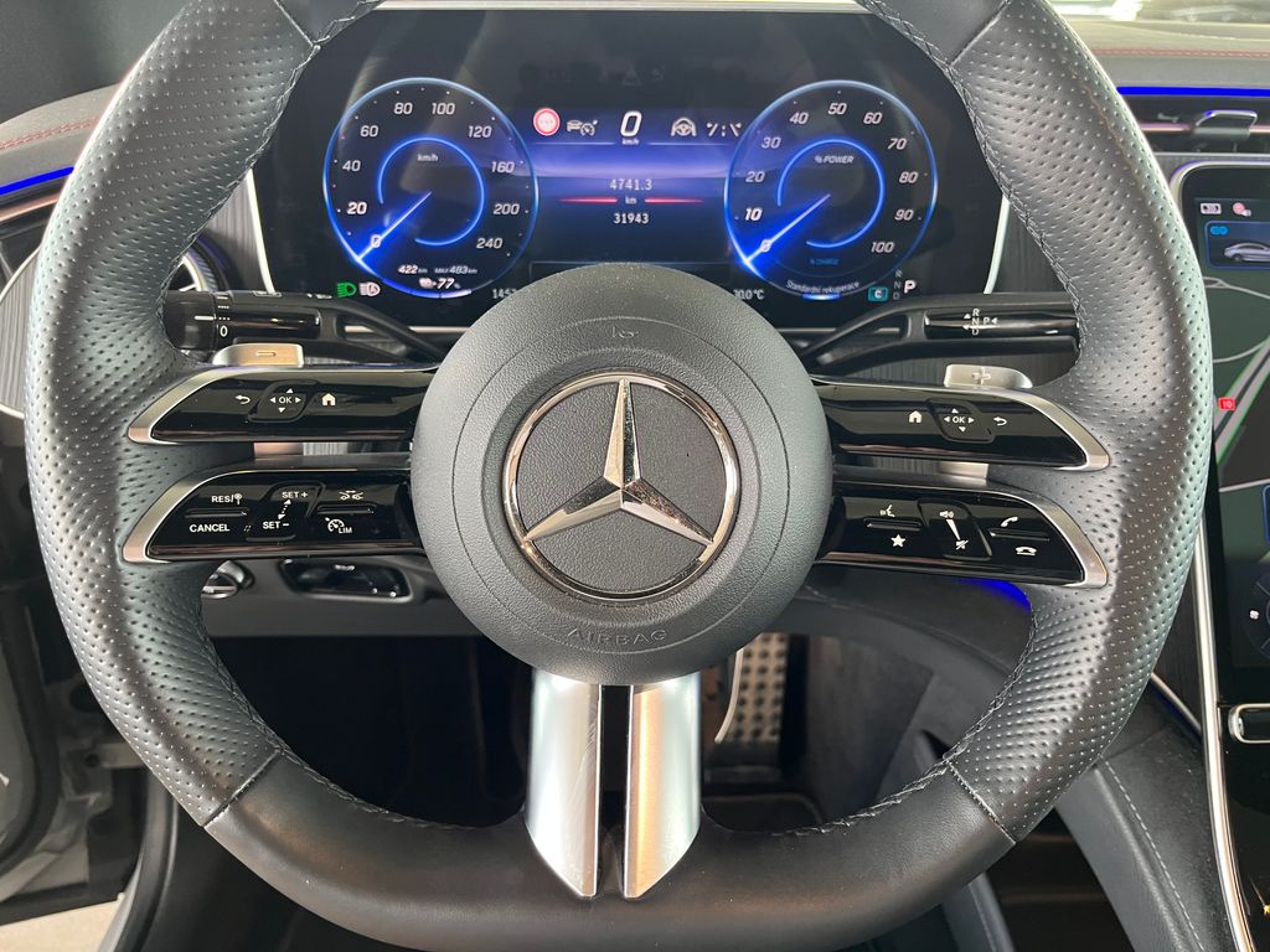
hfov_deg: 67.3
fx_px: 954
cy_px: 476
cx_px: 635
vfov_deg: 53.1
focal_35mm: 26
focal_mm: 5.1
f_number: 1.6
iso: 200
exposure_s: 1/60
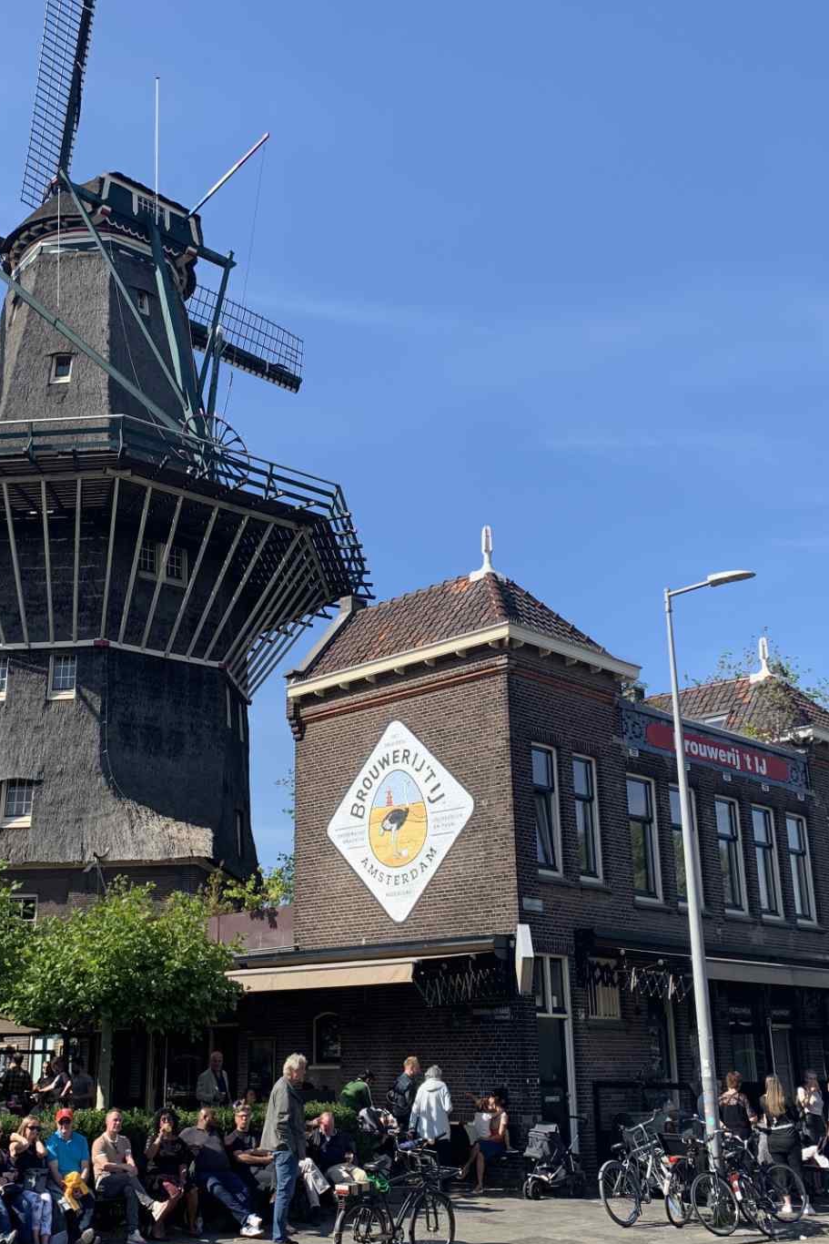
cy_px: 640
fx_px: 1312
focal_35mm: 38
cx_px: 335
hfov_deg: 35.0
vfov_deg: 50.7
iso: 25
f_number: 1.8
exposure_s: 1/1610
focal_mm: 4.2
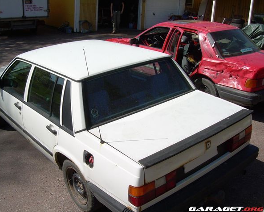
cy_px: 106
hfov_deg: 45.7
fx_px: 313
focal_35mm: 40
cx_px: 122
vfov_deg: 37.4
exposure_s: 1/546
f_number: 4.6
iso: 50
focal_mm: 6.3
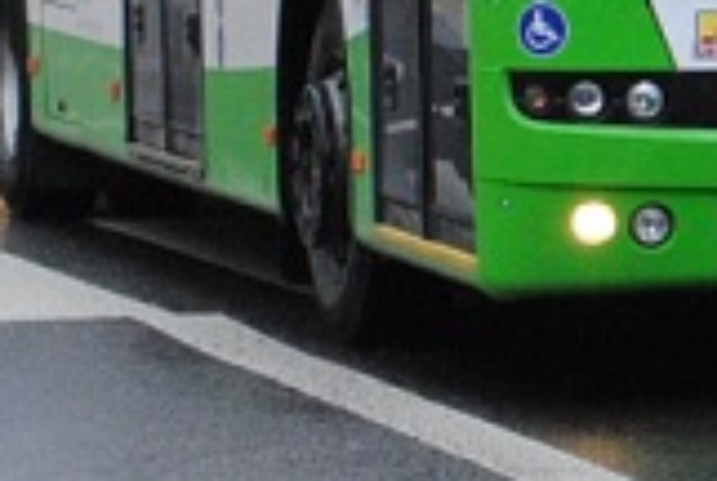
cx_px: 860
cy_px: -477
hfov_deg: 3.9
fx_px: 10439
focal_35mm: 523
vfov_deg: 2.6
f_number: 5.6
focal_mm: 55
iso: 800
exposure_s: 1/400
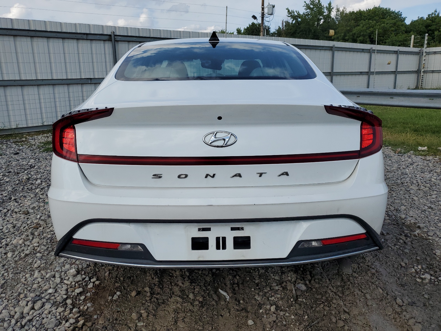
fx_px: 331
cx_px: 220
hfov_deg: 67.3
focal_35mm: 26
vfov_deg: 53.1
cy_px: 166
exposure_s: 1/5000
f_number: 1.5
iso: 50
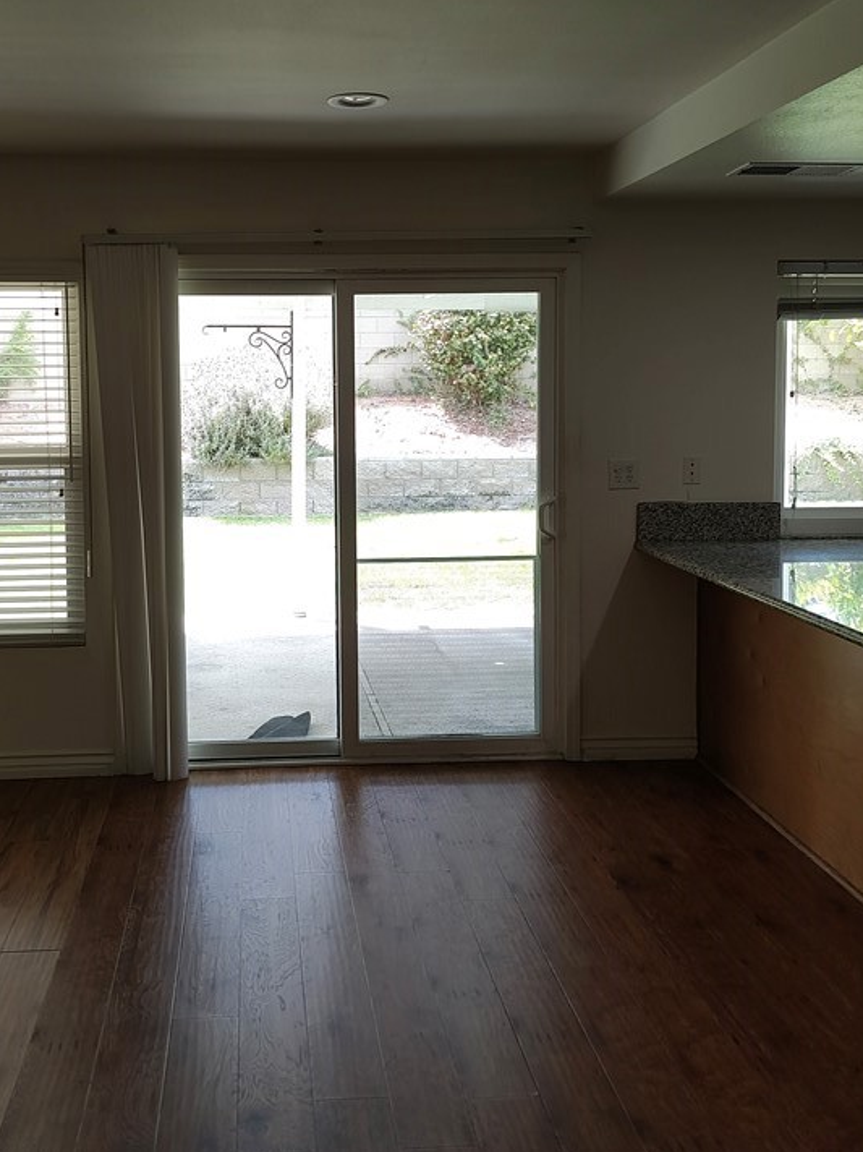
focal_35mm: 36
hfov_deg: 39.4
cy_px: 462
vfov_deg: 51.0
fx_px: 1197
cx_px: 334
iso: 255
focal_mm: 4.71
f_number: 1.7
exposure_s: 1/120
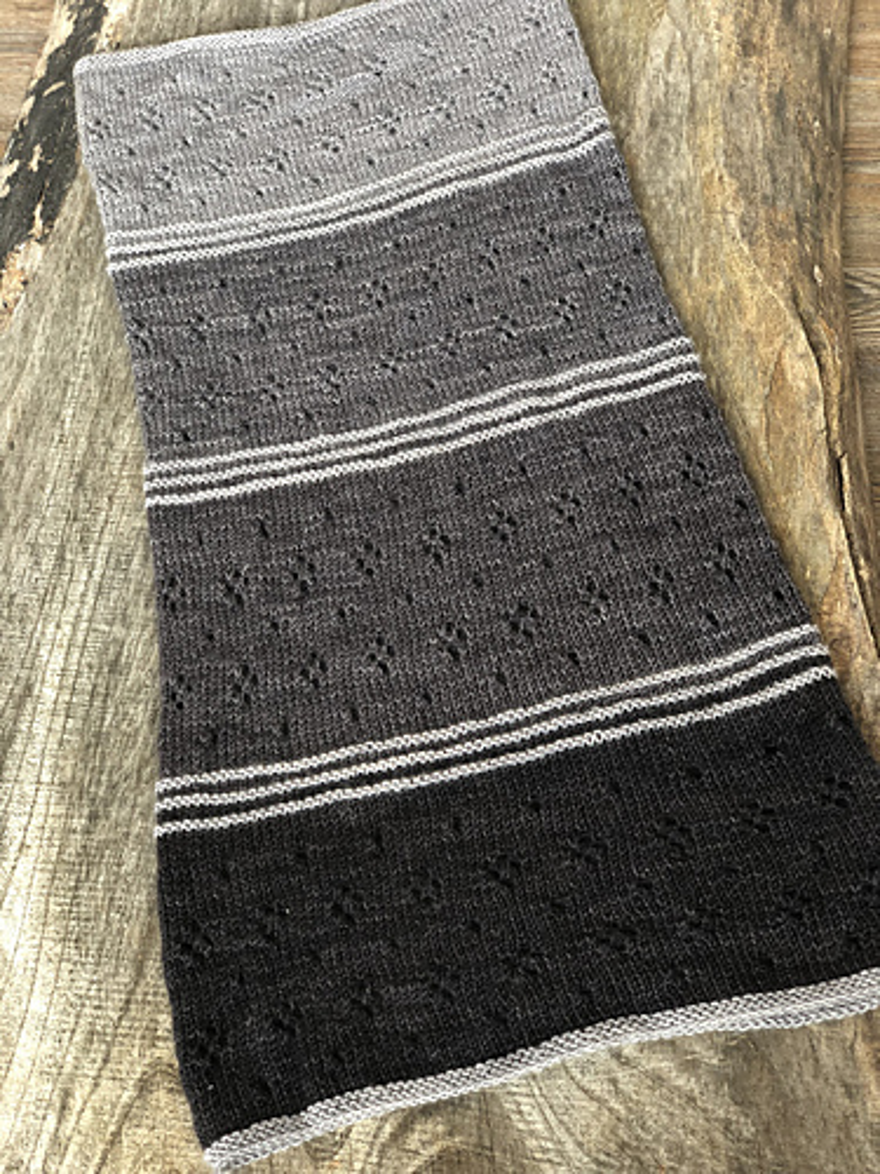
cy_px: 587
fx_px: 1763
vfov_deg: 36.8
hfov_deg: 28.0
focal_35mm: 52
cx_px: 440
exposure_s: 1/60
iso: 50
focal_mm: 6
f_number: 2.4
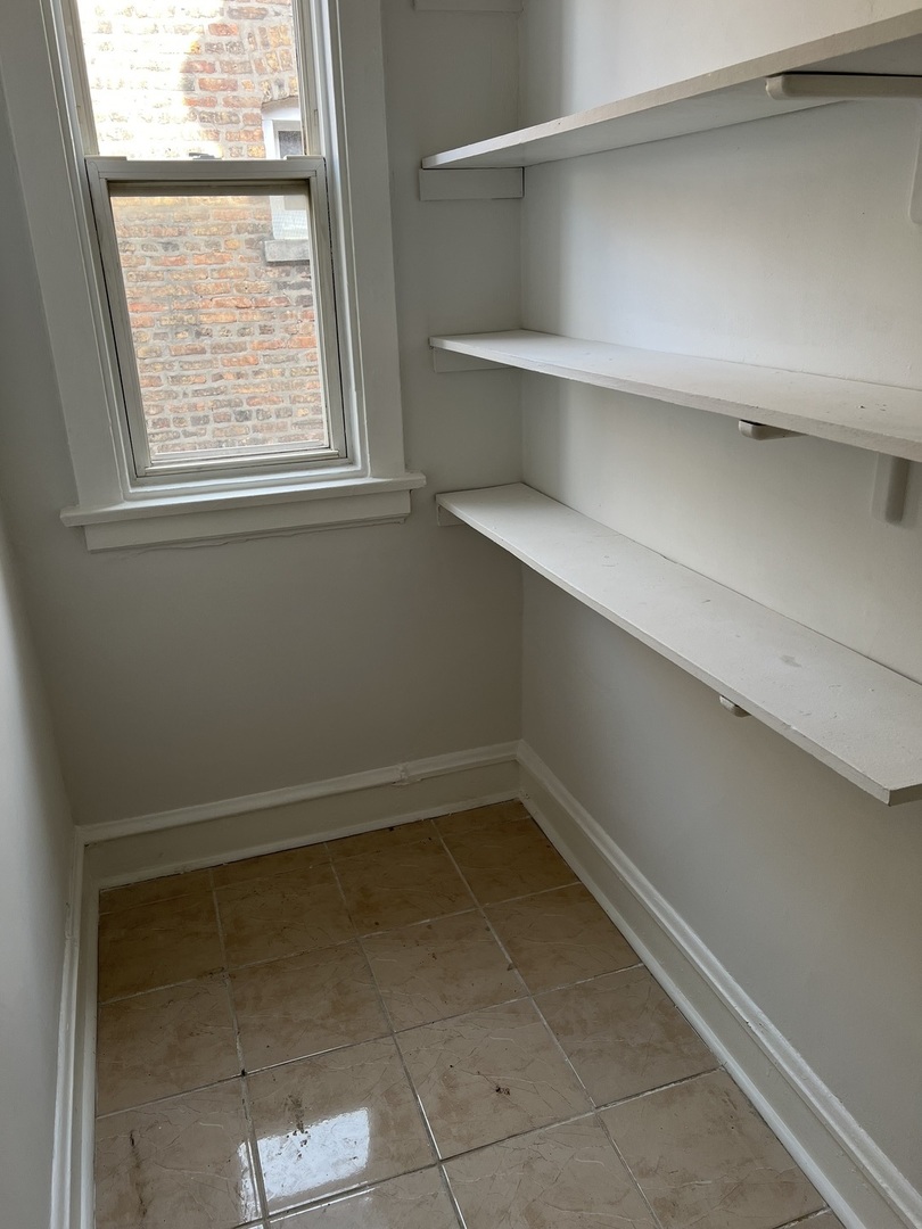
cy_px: 614
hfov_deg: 53.1
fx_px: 923
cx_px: 461
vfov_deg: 67.3
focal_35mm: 26
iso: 50
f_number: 1.5
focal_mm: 5.7
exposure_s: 1/121
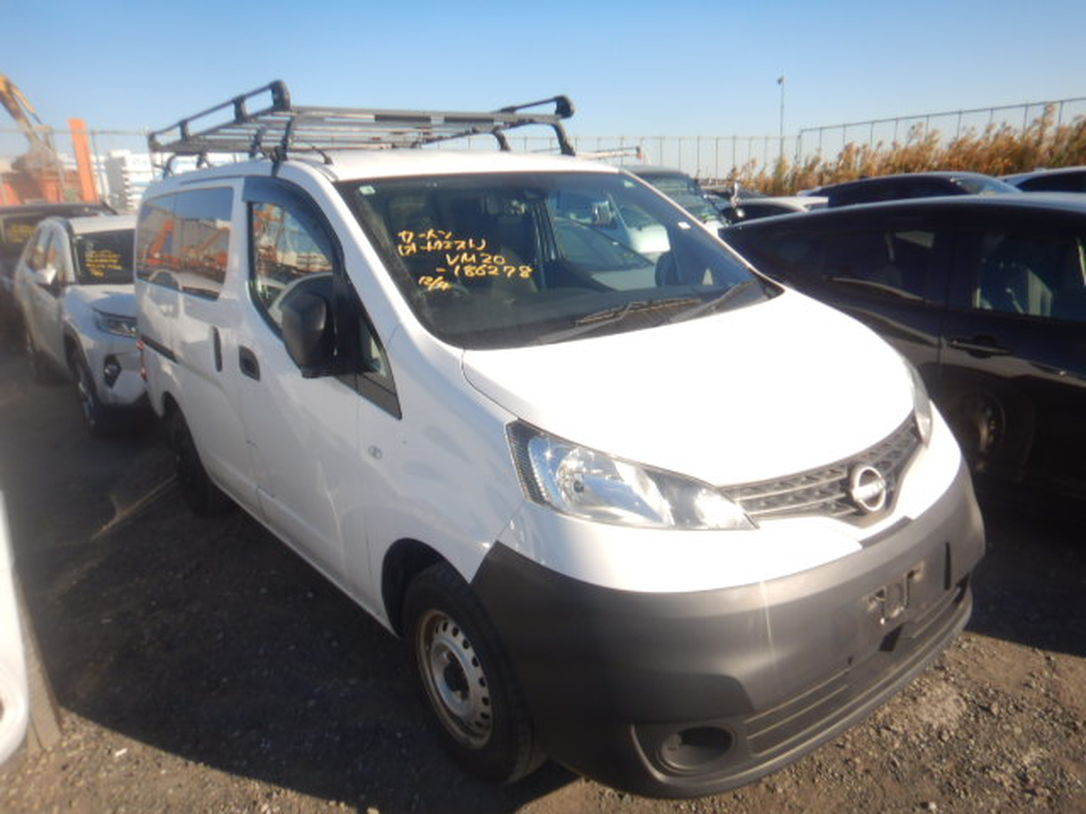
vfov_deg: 56.8
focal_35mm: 24
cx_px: 543
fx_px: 753
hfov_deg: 71.6
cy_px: 407
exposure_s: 1/400
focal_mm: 4.3
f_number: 2.8
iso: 125
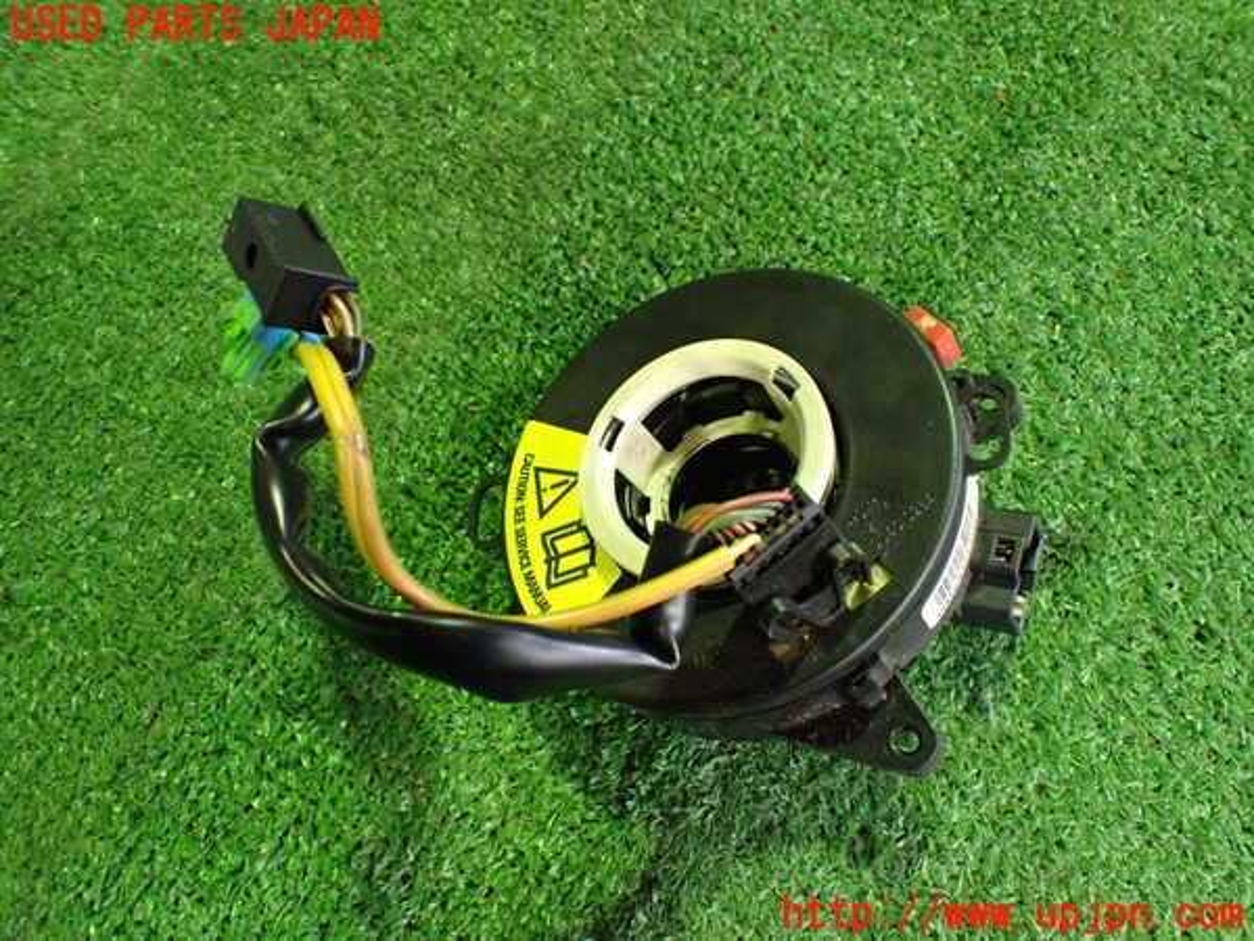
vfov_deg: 46.8
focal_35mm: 30
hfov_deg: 60.0
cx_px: 627
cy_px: 470
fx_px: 1087
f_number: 2.3
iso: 800
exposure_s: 1/50
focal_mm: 5.4
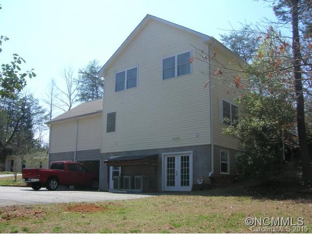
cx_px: 156
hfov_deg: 53.9
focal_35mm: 34
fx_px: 307
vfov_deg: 41.8
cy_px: 117
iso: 50
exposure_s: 1/238
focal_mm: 5.7
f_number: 4.9
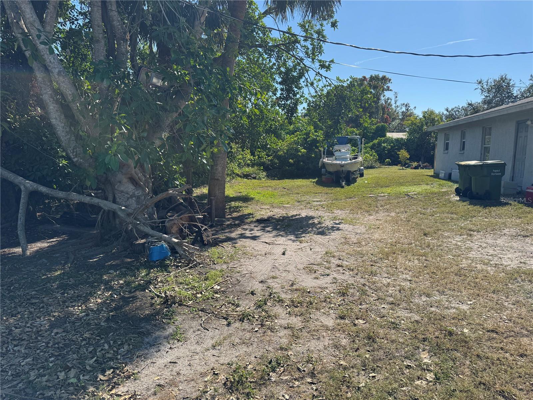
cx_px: 266
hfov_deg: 71.6
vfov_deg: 56.8
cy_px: 200
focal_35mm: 24
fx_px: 370
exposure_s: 1/3802
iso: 80
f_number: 1.78
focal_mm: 6.76
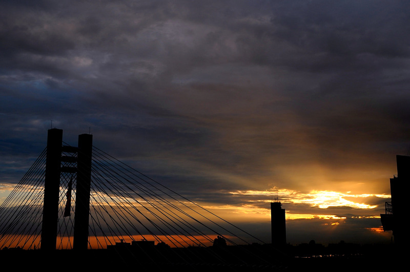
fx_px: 546
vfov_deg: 28.0
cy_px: 136
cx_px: 205
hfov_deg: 41.2
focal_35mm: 48
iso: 158
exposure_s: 1/60
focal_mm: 32
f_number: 22
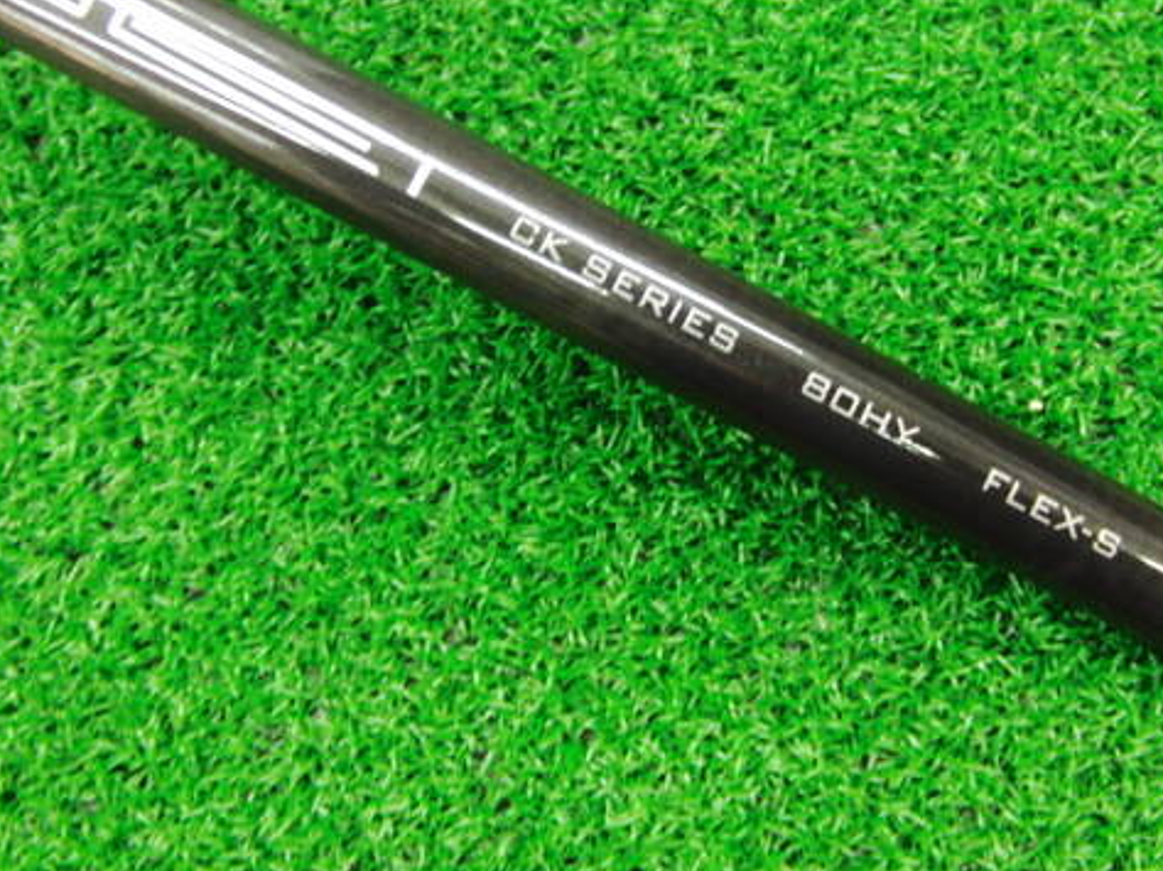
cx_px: 645
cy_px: 307
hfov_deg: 38.2
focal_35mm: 50
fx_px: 1679
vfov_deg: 28.9
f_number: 3.6
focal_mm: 6.42
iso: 400
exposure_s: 1/15
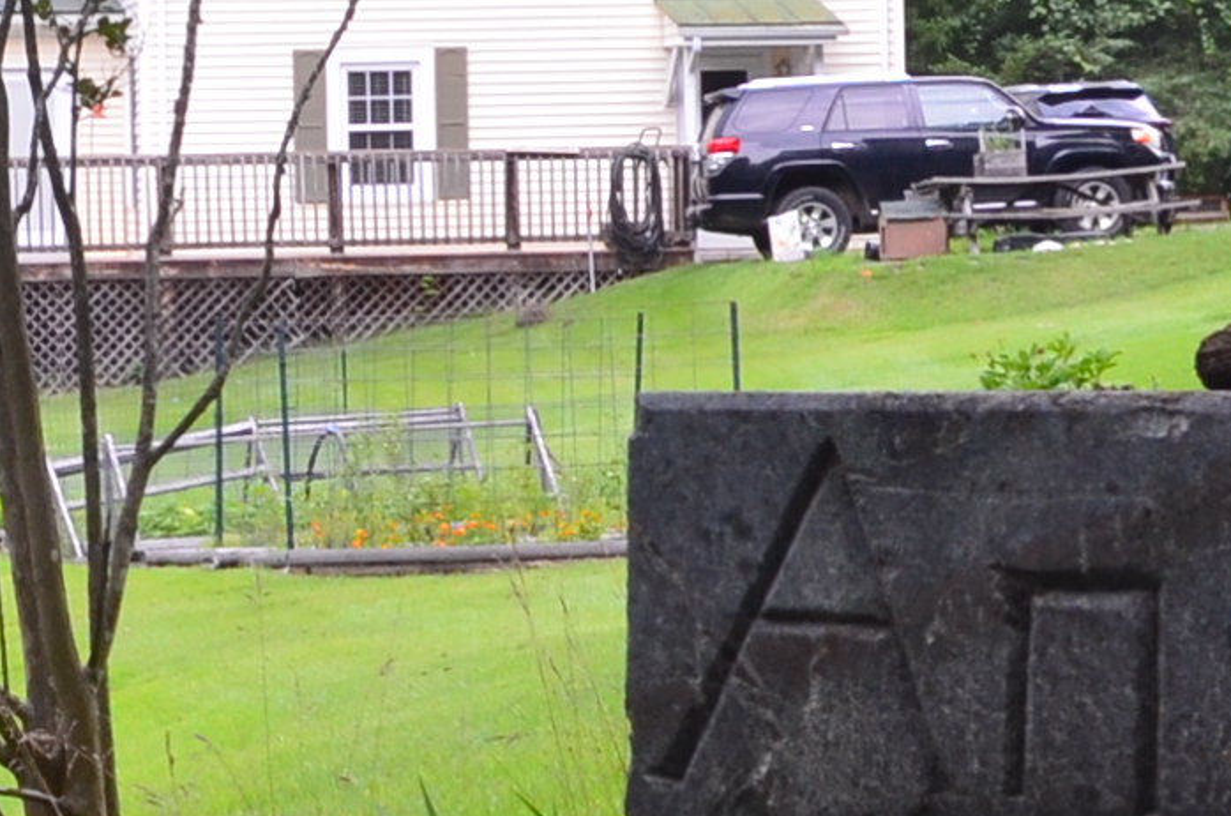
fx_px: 5973
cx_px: 311
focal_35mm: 175
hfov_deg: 11.7
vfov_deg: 7.8
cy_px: 706
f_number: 10
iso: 360
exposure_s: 1/60
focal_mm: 22
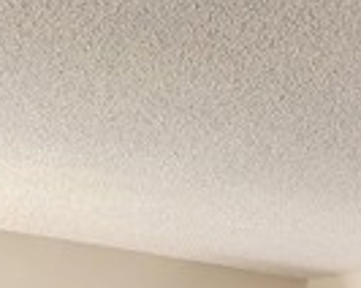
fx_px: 1152
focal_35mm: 108
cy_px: 581
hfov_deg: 14.0
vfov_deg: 12.5
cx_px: 787
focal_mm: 6.4
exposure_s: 1/120
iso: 320
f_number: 1.8
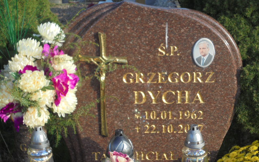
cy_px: 91
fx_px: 551
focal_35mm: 78
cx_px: 130
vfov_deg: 16.7
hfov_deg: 26.5
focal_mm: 13.1
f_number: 6.1
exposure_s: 1/250
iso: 100
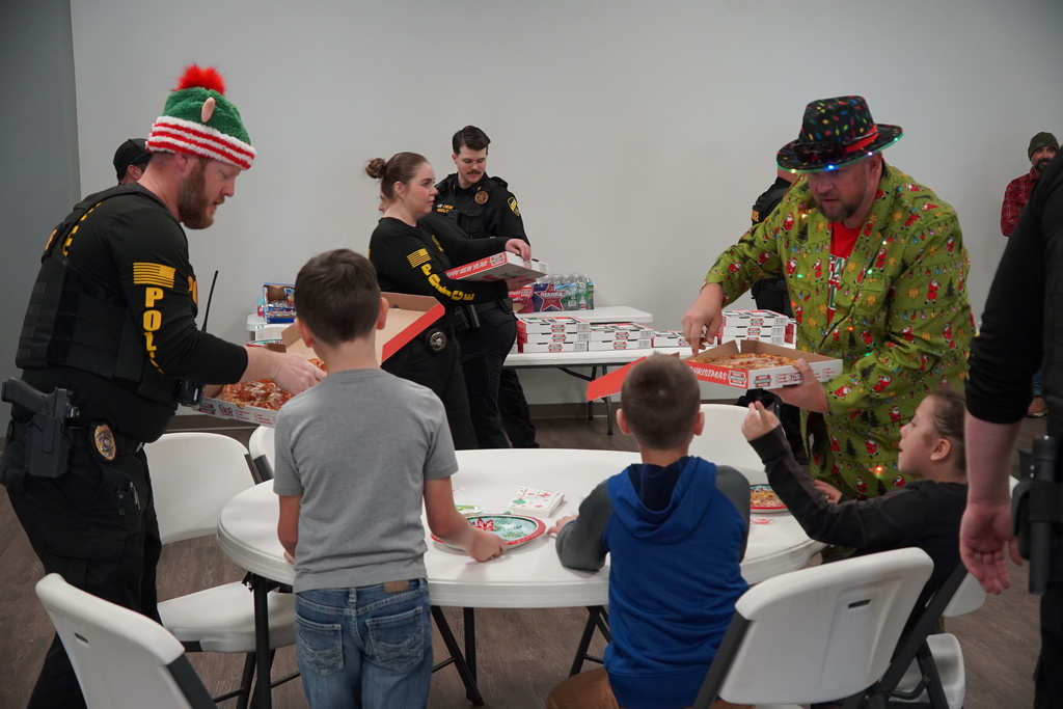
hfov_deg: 38.9
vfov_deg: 26.5
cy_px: 354
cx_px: 532
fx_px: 1506
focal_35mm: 51
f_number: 4
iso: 2500
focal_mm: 34
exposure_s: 1/160
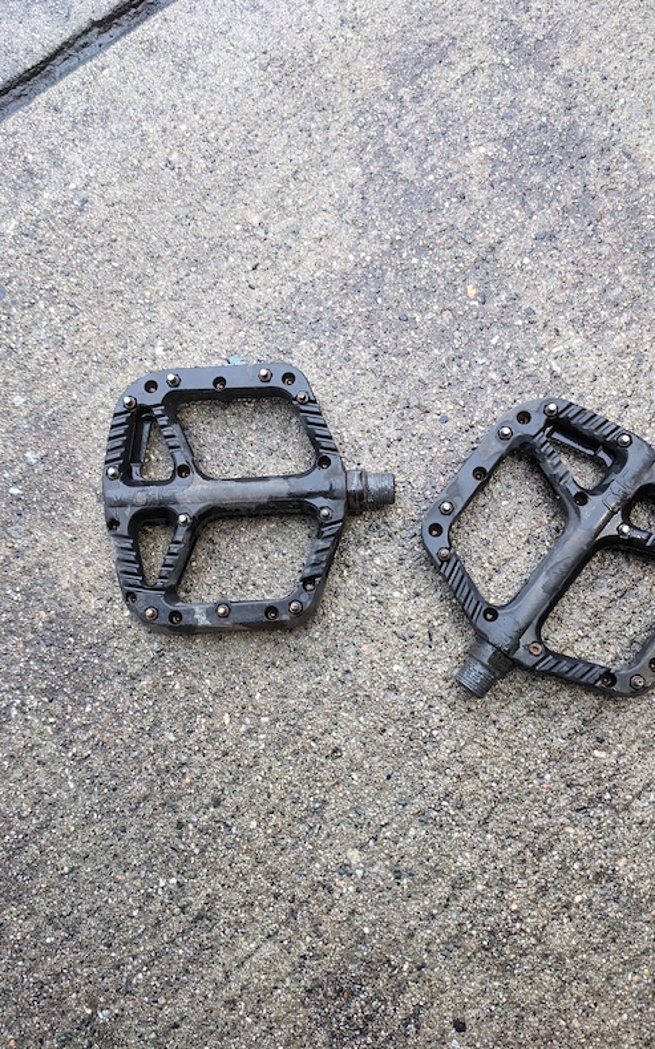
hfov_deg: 43.1
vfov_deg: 64.7
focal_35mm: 29
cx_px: 353
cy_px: 521
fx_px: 829
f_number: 1.73
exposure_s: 1/60
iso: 285
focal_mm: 4.38
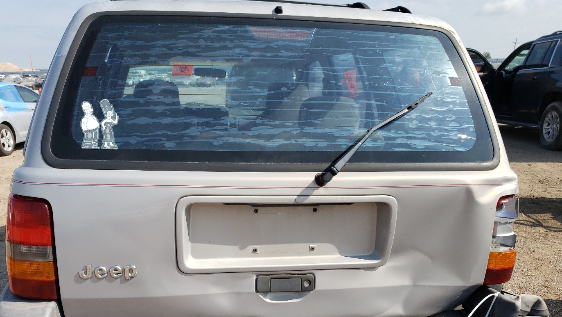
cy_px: 228
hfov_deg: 59.3
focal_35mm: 33
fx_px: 492
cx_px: 251
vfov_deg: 35.1
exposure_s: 1/2500
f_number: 1.5
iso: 50
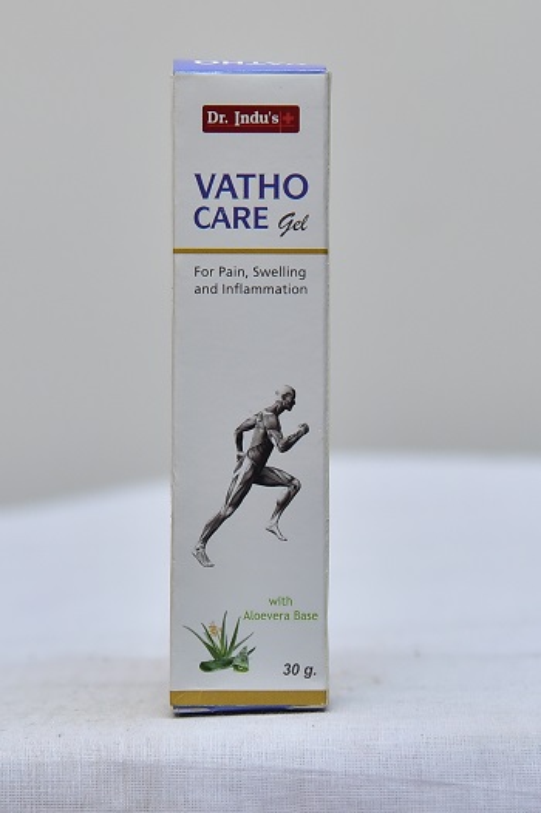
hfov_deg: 18.2
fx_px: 1693
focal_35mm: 75
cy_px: 406
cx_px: 270
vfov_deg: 27.0
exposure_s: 1/125
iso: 1600
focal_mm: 75
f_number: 4.5
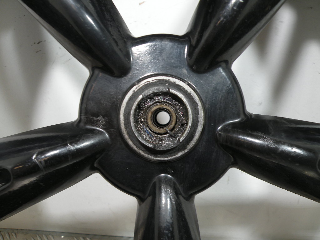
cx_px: 160
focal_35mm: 27
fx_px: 250
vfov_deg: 51.4
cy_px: 120
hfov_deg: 65.3
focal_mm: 4.7
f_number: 2.8
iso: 85
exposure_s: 1/59.6
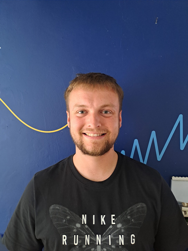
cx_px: 94
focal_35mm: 25
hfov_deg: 54.9
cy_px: 126
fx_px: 181
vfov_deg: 69.4
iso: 250
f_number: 1.8
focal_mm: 4.65
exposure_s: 1/33
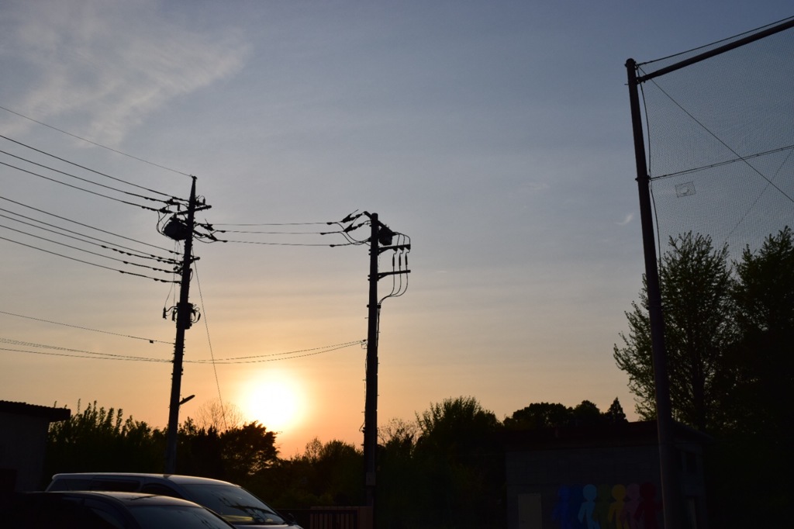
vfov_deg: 36.8
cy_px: 264
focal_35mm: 36
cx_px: 397
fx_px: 794
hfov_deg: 53.1
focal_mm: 24
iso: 200
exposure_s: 1/800
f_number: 13
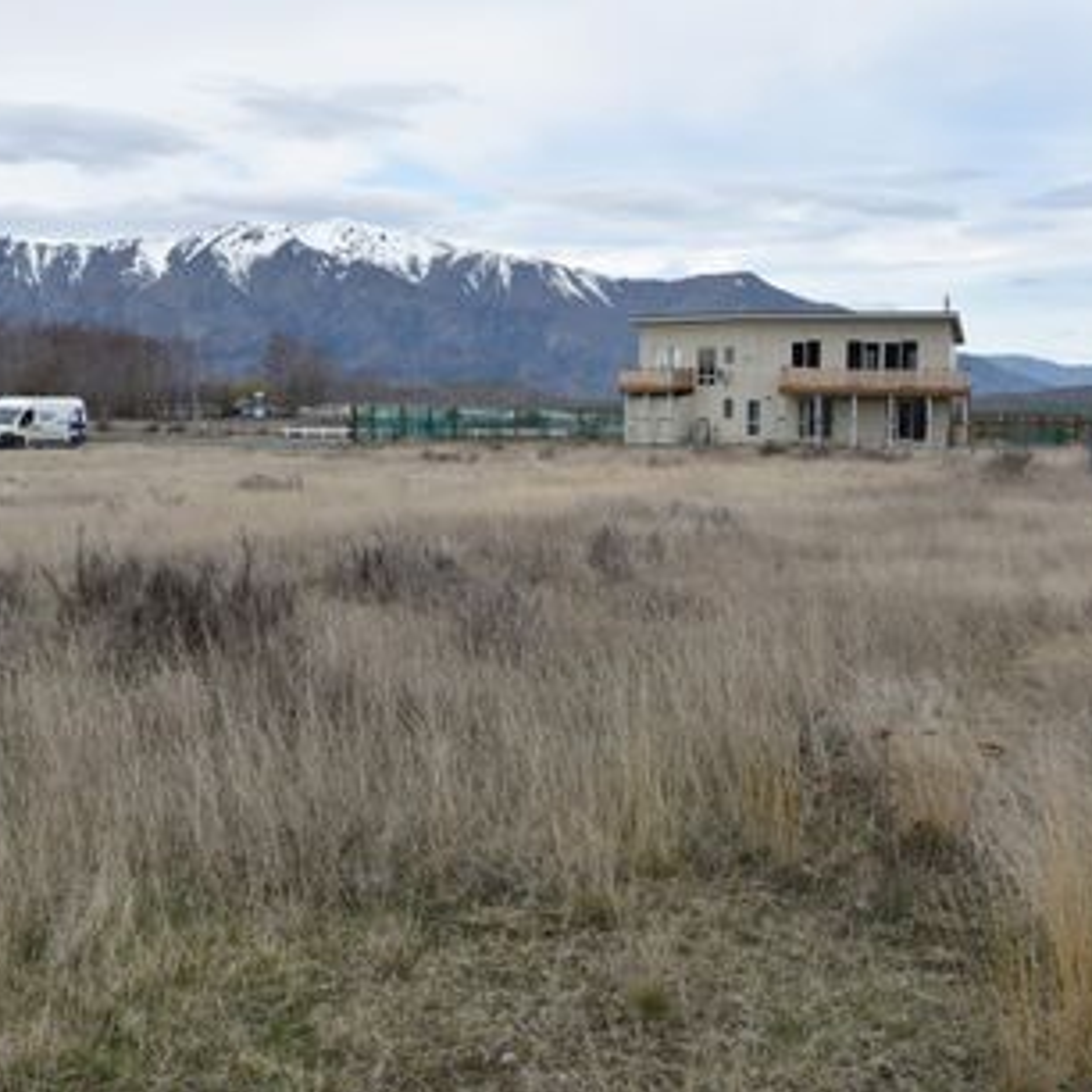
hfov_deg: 36.0
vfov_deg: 36.1
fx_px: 1677
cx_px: 496
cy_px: 551
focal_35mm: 47
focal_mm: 24
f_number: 9
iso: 100
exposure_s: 1/200
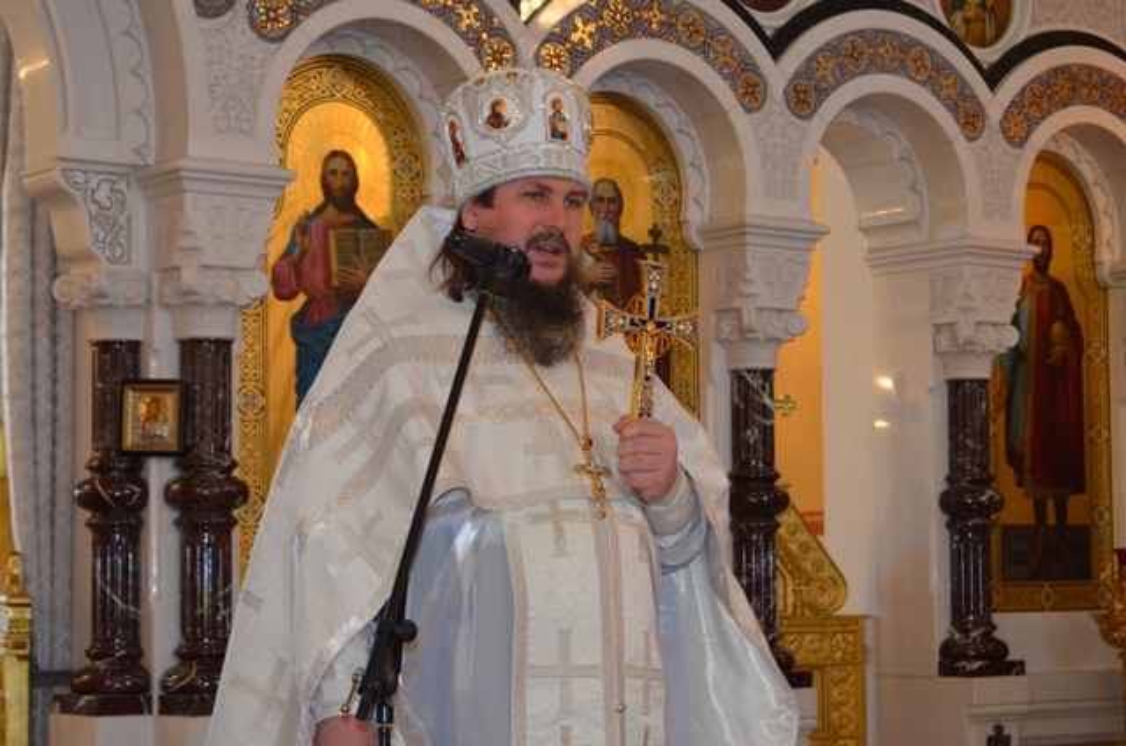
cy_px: 373
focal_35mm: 82
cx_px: 563
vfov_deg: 16.5
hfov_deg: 24.7
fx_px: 2575
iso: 2000
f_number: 5.6
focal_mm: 55
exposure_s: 1/60
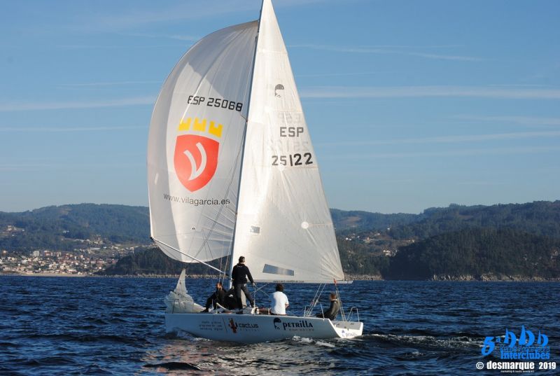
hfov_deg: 24.6
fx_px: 1286
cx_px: 280
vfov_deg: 16.6
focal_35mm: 82
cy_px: 188
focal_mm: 55
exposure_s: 1/250
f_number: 8
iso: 100
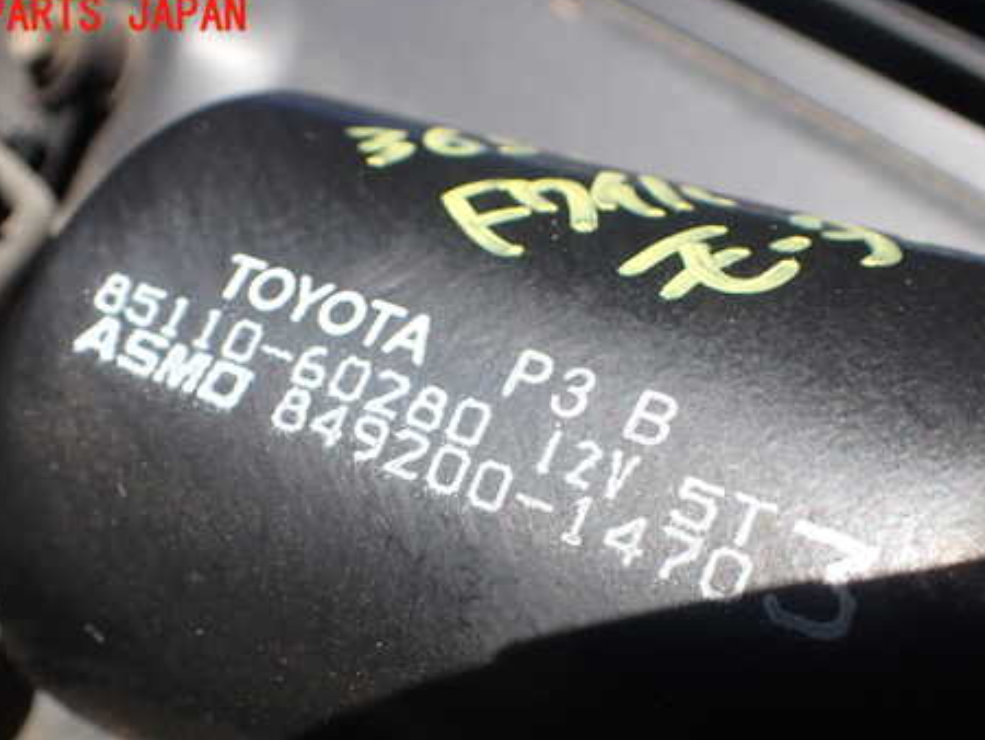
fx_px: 1139
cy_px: 482
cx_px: 506
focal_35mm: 40
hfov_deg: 46.8
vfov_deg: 35.7
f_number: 3.2
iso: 100
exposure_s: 1/500
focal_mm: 5.4
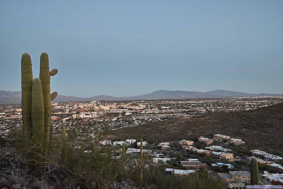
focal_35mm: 28
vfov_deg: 46.4
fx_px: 220
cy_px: 94
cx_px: 142
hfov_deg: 65.5
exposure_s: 1/30
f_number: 4
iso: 450
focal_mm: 28
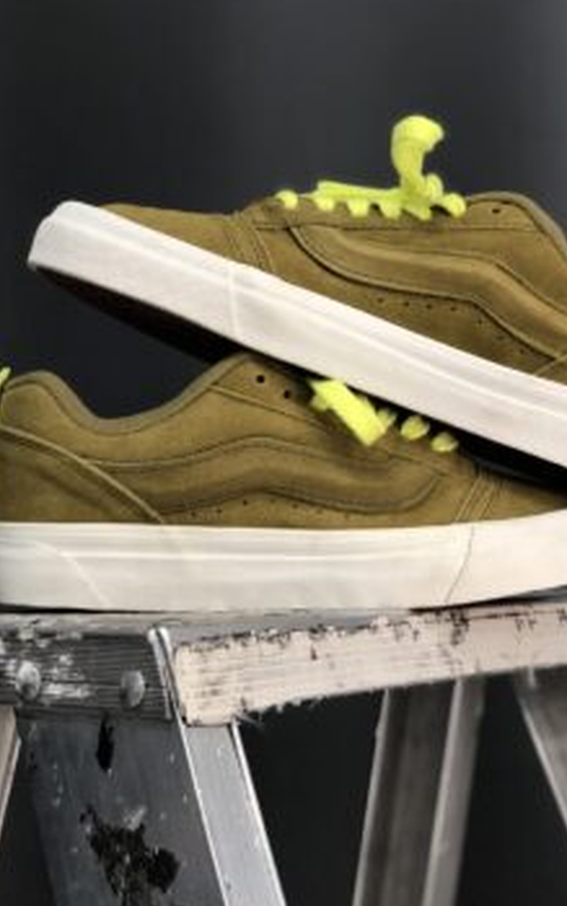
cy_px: 396
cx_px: 352
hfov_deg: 19.1
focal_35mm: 68
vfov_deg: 30.2
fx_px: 1680
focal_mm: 6
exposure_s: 1/60
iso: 100
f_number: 2.4
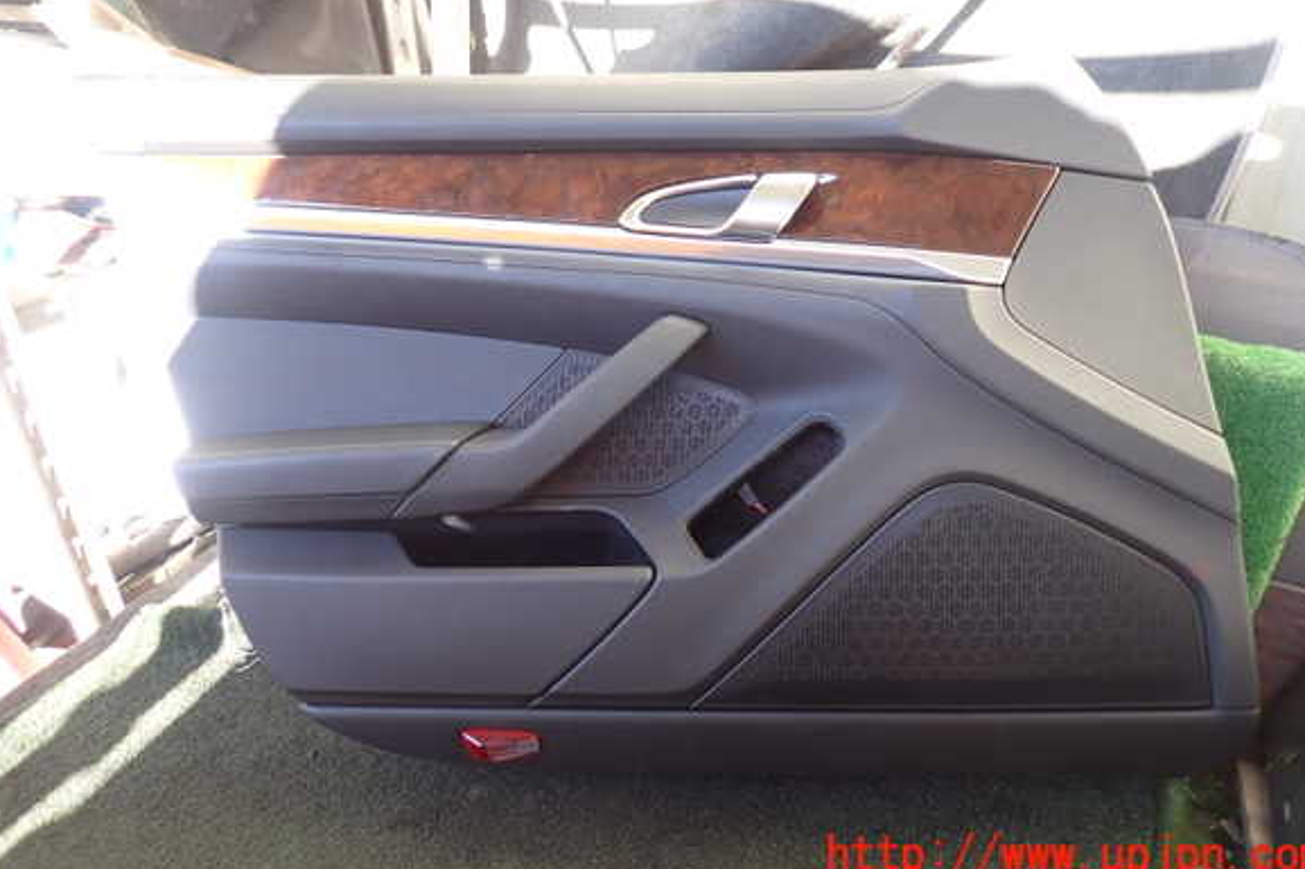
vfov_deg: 47.8
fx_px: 978
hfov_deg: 67.4
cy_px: 377
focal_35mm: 27
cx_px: 659
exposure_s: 1/80
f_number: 2
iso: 100
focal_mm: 4.5
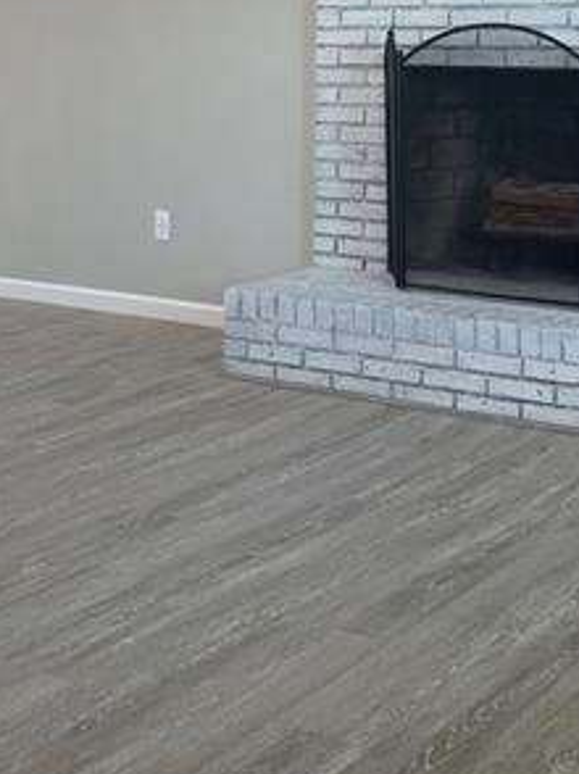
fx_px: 1519
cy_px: 182
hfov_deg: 21.5
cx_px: 200
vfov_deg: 28.1
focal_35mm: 68
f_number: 1.6
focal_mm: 5.1
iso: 80
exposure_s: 1/120
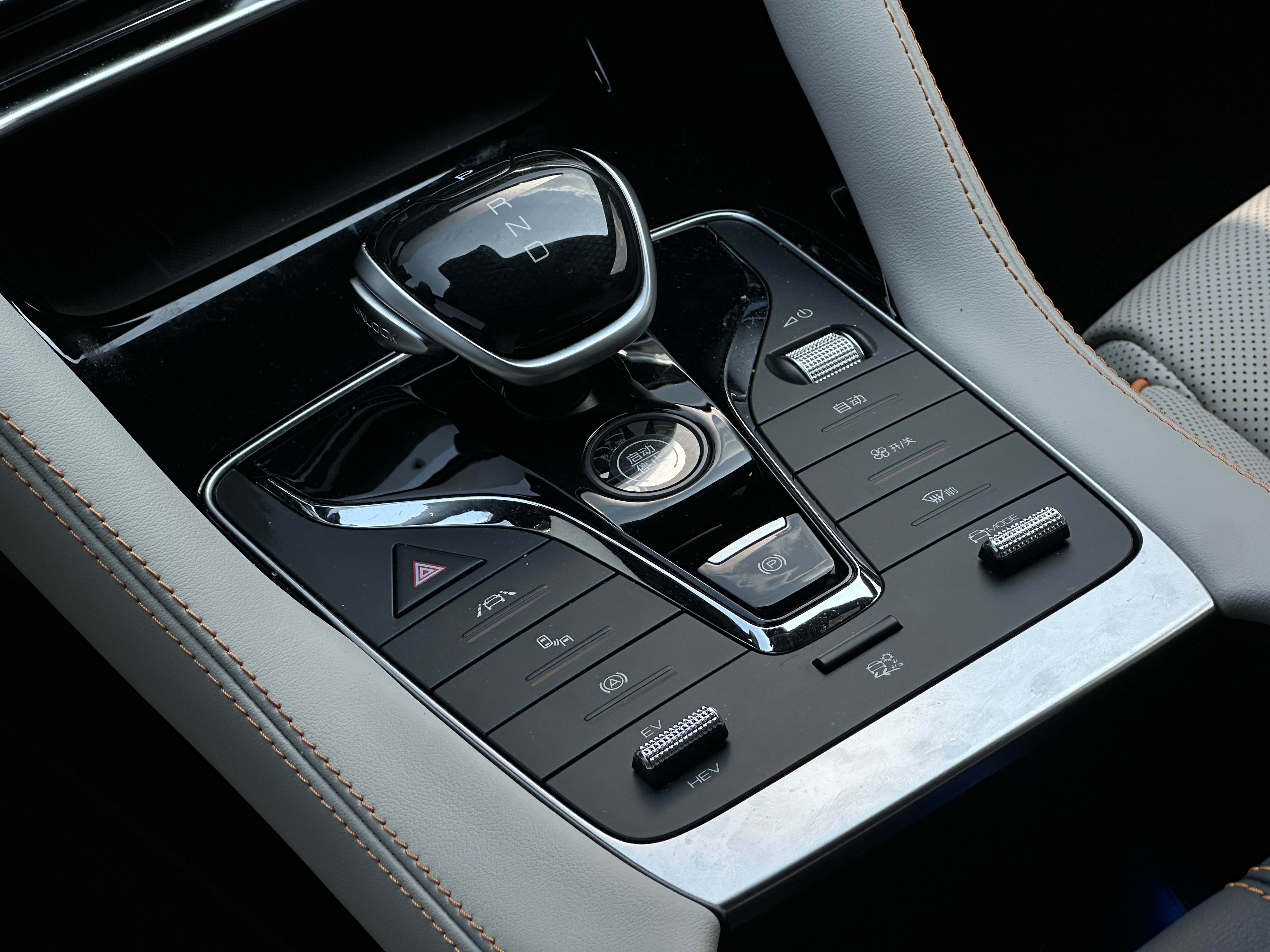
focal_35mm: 77
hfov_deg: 25.3
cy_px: 476
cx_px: 635
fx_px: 2825
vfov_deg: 19.1
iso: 32
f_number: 2.8
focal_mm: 9
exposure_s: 1/286
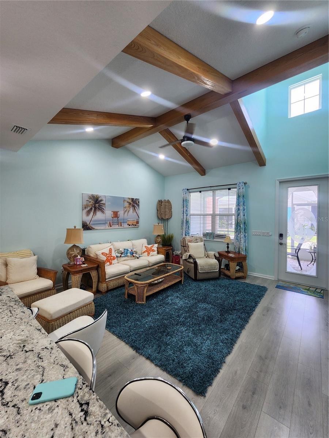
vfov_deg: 106.2
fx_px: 165
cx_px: 164
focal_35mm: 13
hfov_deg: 89.9
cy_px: 219
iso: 100
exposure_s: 1/60
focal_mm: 2.2
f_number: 2.2
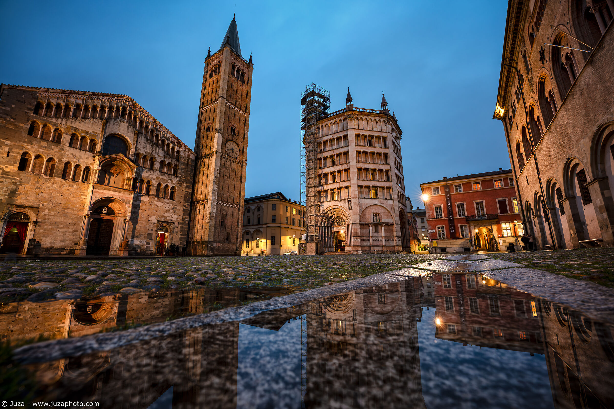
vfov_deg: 81.2
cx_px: 307
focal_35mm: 14
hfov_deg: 104.2
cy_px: 204
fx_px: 239
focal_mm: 14
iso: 800
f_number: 8
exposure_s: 1/2
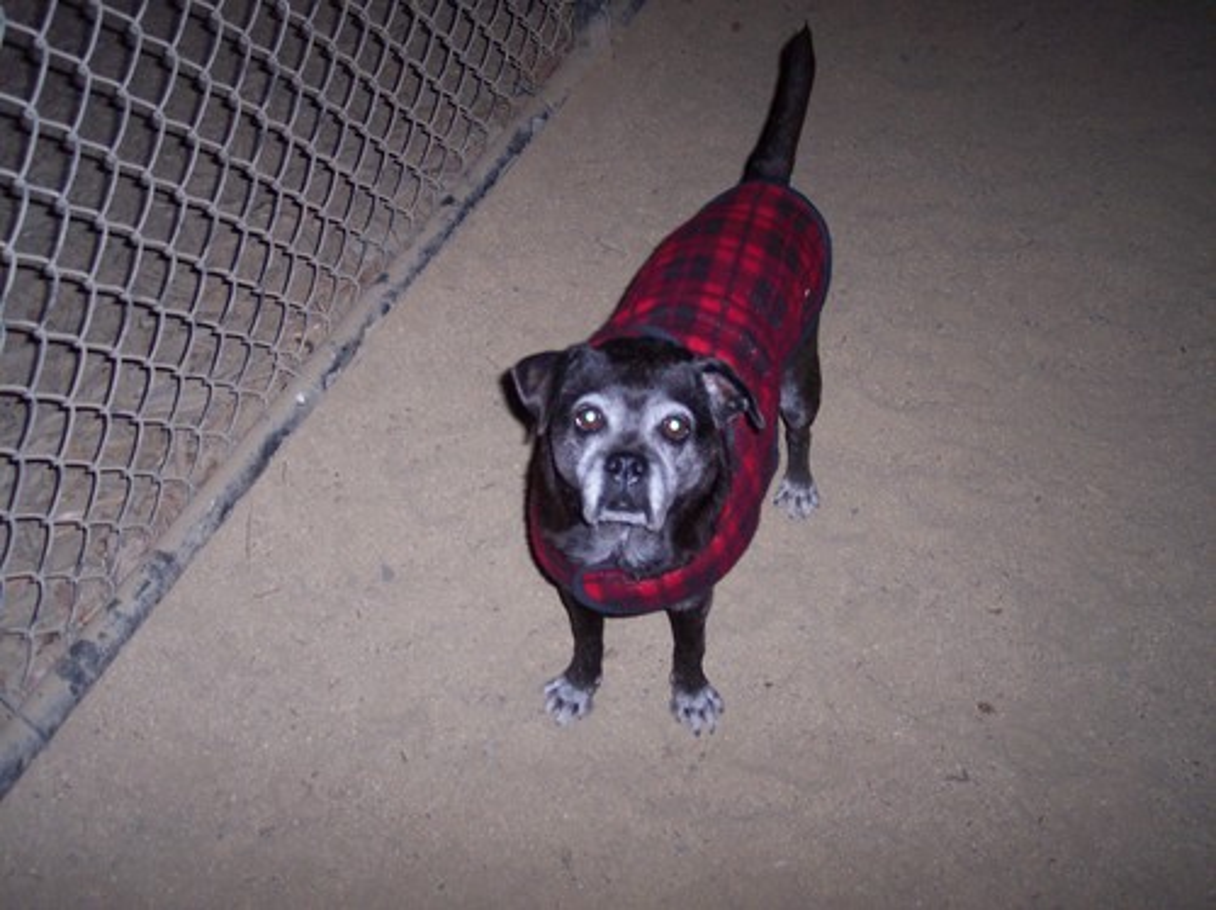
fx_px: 1334
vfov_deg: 37.7
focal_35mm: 38
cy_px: 455
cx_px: 608
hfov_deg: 49.0
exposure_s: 1/30
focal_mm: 8
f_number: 2.8
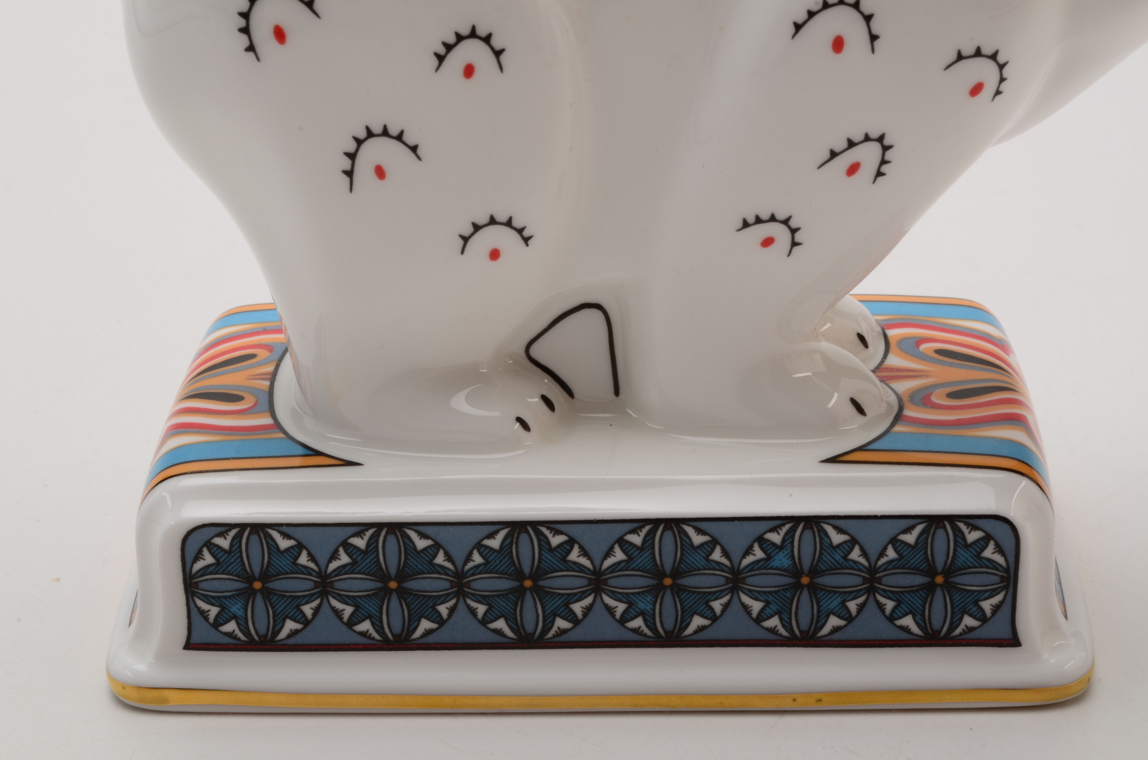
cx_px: 574
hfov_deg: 24.7
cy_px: 380
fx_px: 2625
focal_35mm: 82
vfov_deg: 16.5
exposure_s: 1/160
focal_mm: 55
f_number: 29
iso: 100
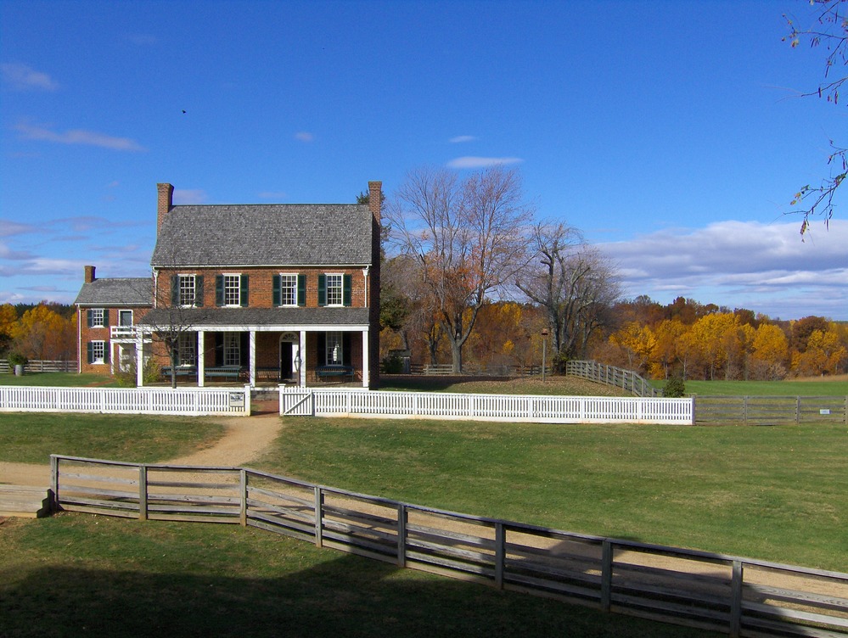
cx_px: 424
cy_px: 319
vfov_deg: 40.8
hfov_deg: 52.6
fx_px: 859
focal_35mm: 35
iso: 100
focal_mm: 7.5
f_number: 6.9
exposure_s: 1/581
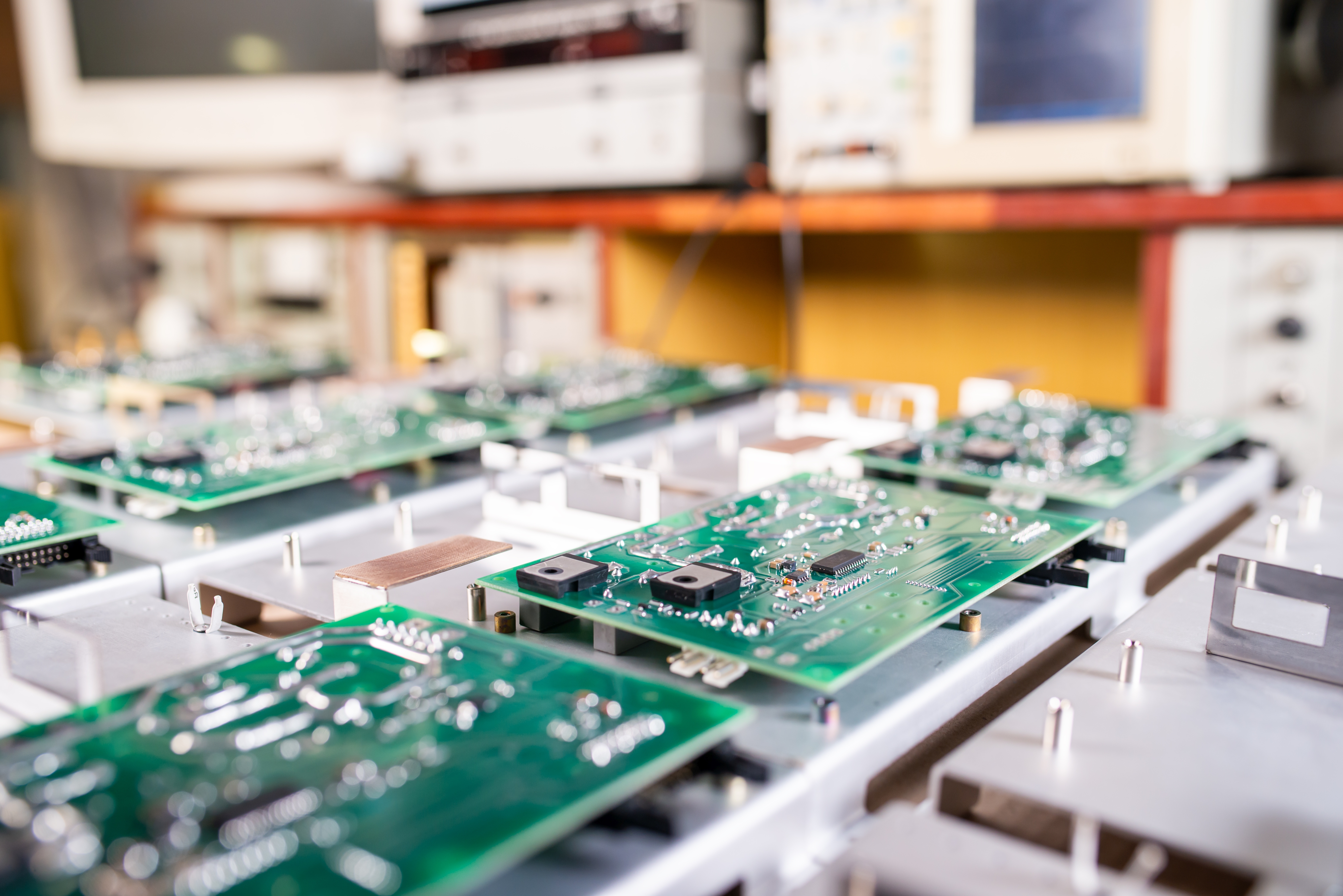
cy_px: 448
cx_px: 672
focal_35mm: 35
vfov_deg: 37.9
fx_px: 1306
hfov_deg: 54.4
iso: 320
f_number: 3.2
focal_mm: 35
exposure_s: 1/80
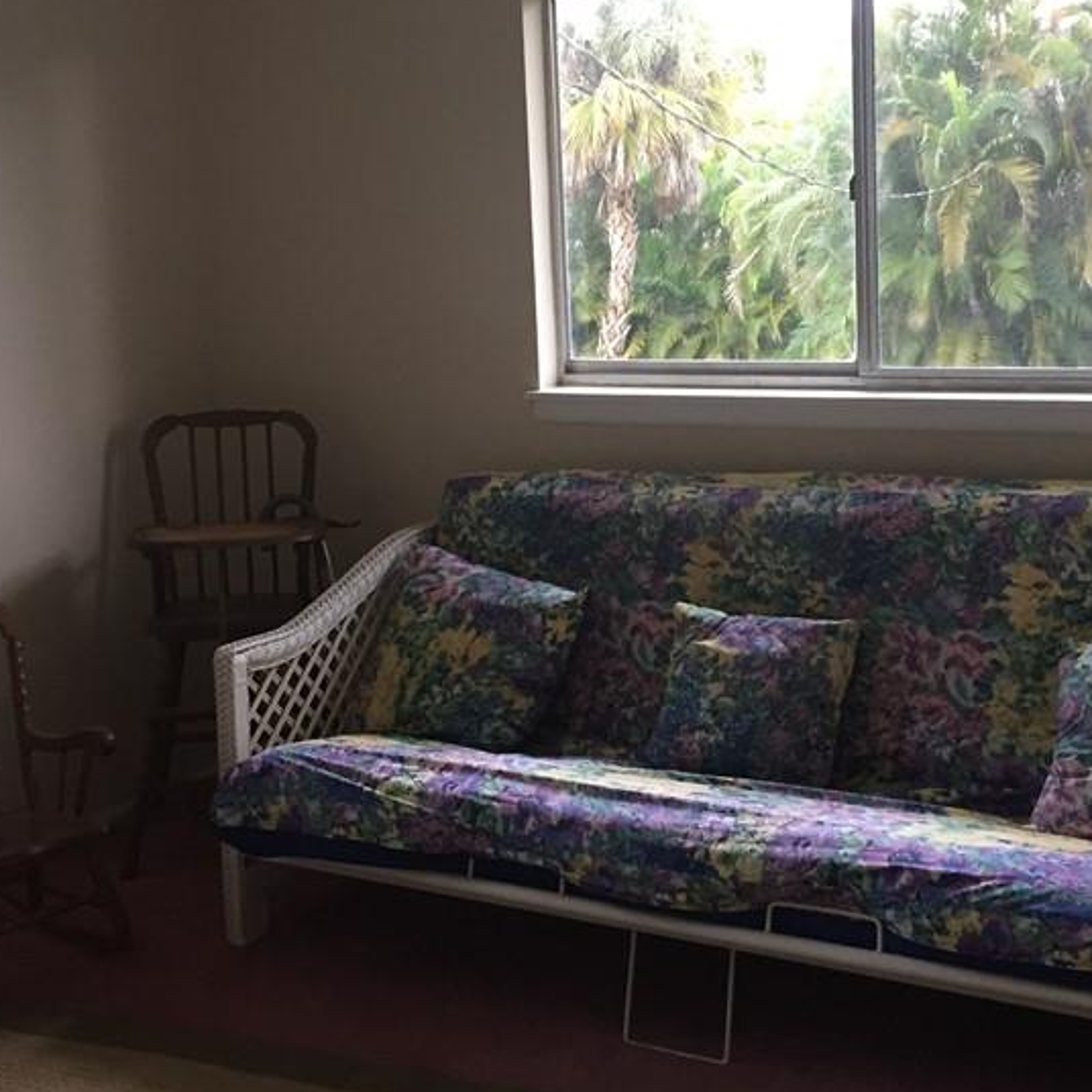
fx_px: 1749
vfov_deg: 34.6
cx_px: 556
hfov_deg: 34.7
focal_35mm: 49
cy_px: 479
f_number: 2.2
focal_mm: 4.15
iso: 100
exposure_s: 1/30
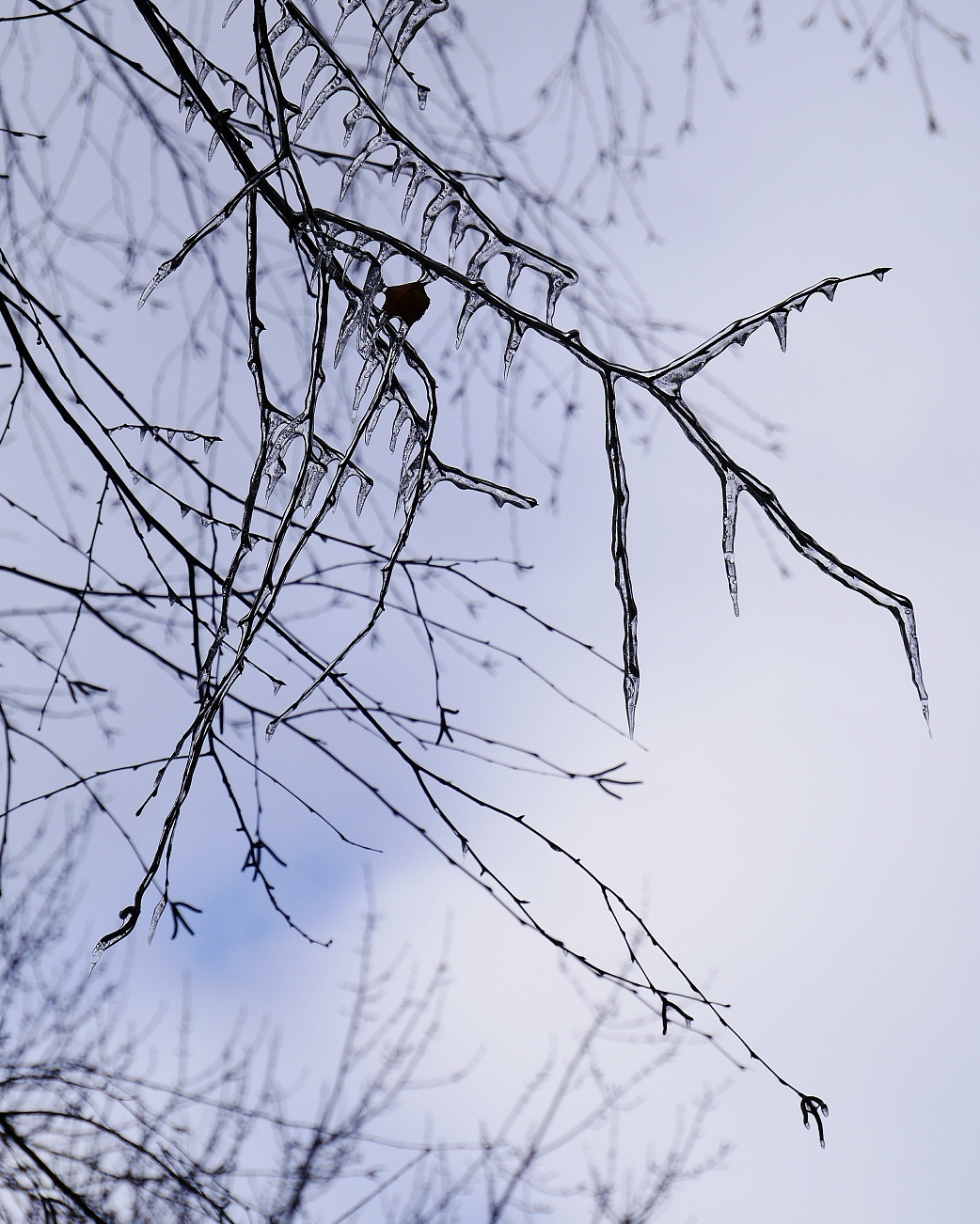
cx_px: 490
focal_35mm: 126
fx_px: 4567
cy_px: 619
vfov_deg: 15.3
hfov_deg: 12.2
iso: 200
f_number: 8
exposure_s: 1/400
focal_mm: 60
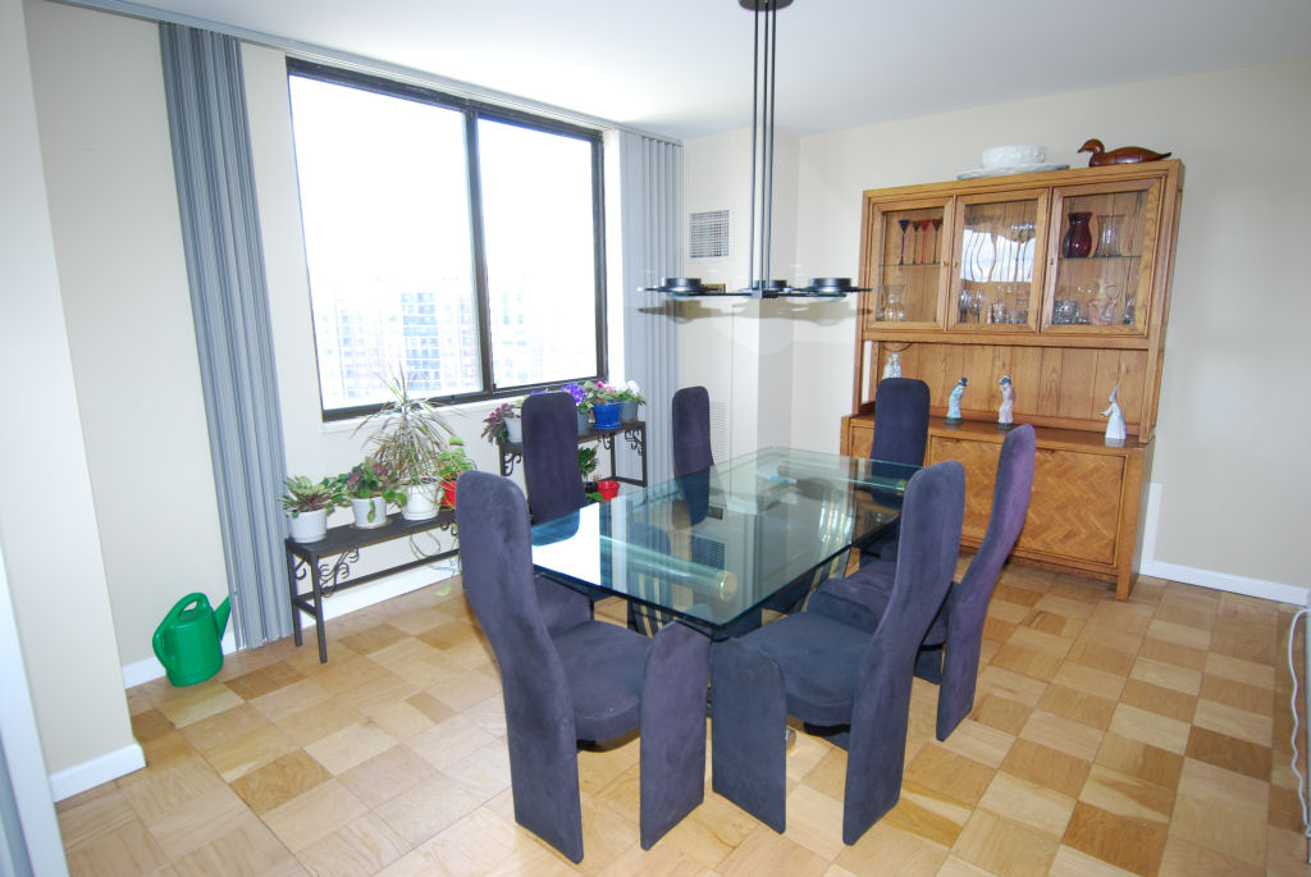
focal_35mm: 20
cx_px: 656
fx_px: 711
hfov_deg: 85.4
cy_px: 438
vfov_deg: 63.3
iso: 200
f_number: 4
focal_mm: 13
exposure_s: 1/60
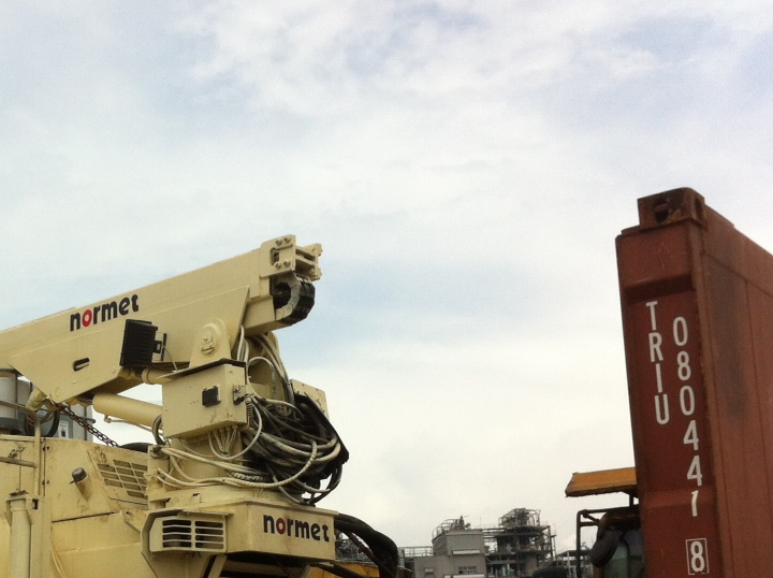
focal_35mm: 63
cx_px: 127
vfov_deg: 23.1
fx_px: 1405
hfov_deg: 29.9
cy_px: 404
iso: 80
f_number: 2.8
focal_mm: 3.85
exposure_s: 1/2011
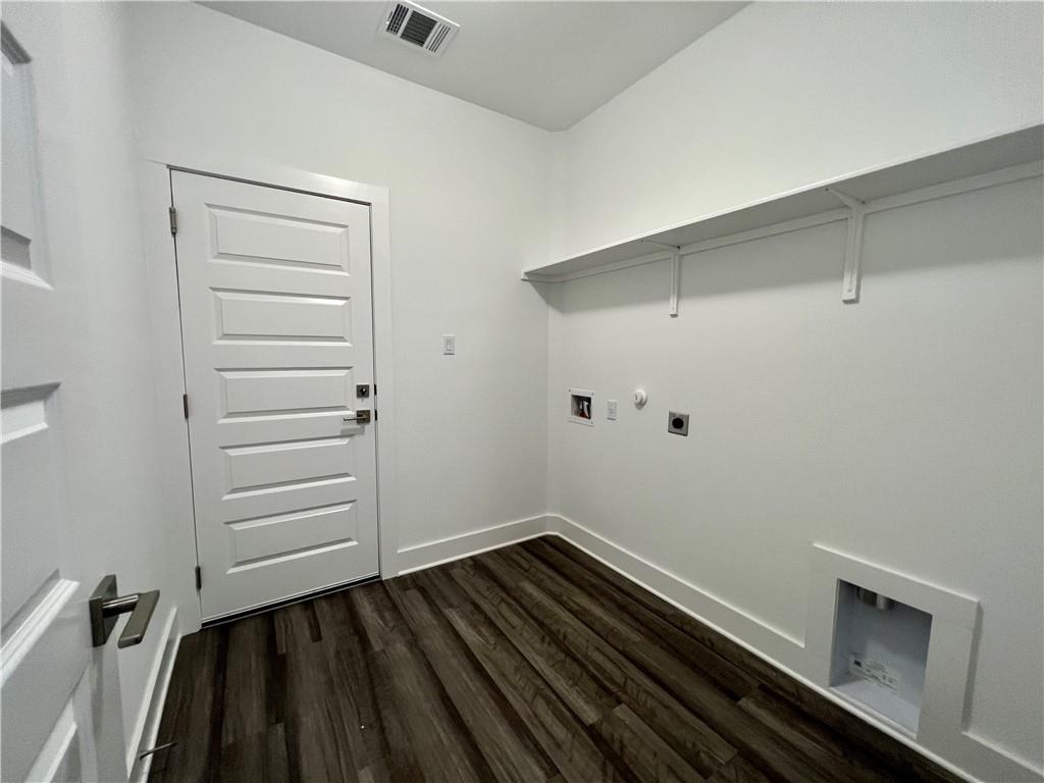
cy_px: 392
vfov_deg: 89.9
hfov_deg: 106.2
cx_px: 522
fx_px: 392
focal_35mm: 13
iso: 250
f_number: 1.8
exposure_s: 1/120
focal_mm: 1.57
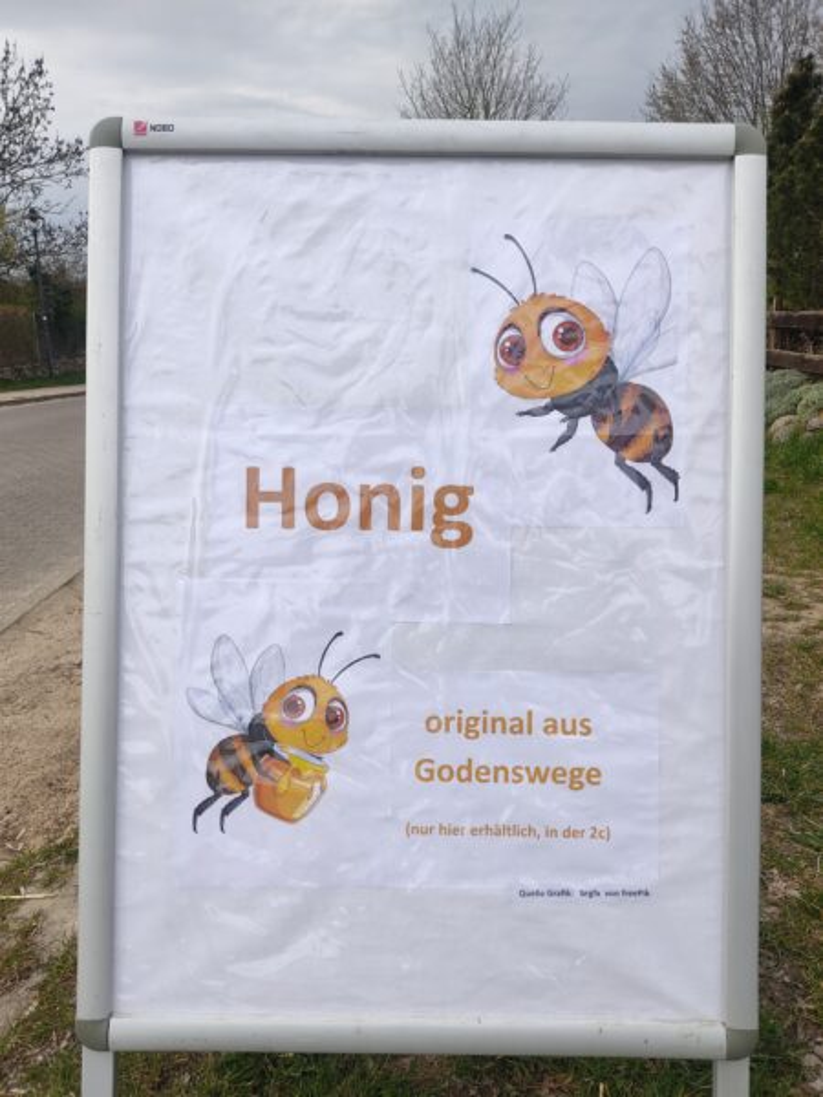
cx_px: 412
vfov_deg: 67.3
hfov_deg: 53.1
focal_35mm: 26
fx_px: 824
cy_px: 548
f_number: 1.79
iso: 100
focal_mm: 4.74
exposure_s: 1/508
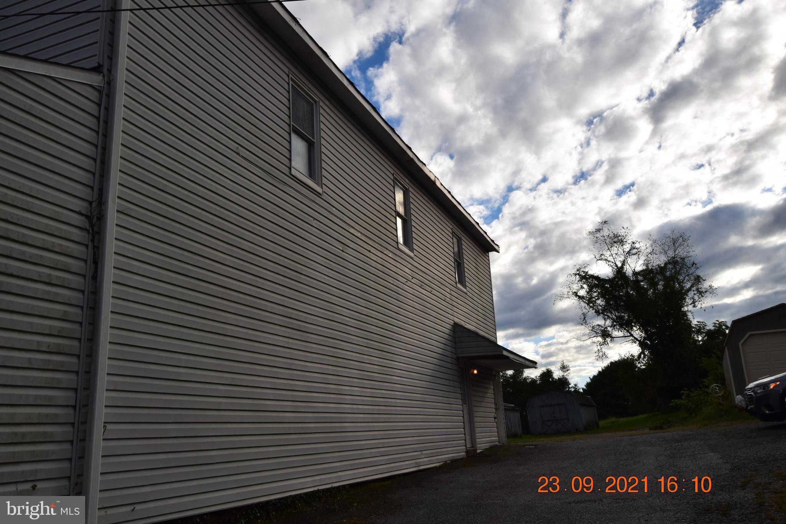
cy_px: 262
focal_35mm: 33
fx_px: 720
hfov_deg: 57.2
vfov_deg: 40.0
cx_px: 393
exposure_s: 1/200
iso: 100
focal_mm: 22
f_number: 14
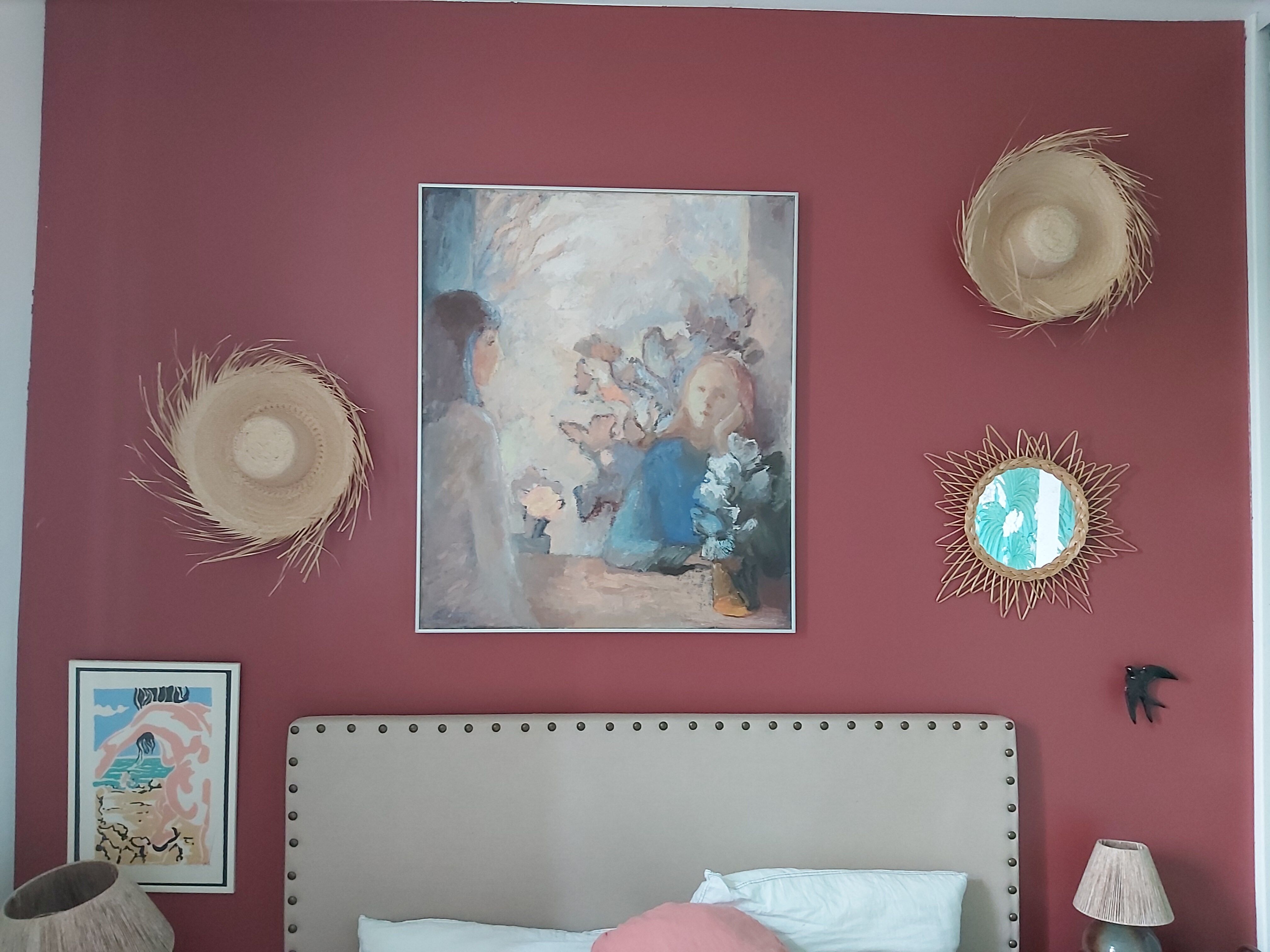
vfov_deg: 53.1
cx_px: 635
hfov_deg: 67.3
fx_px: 954
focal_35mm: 26
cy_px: 476
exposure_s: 1/60
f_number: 1.7
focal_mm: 3.92
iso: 250
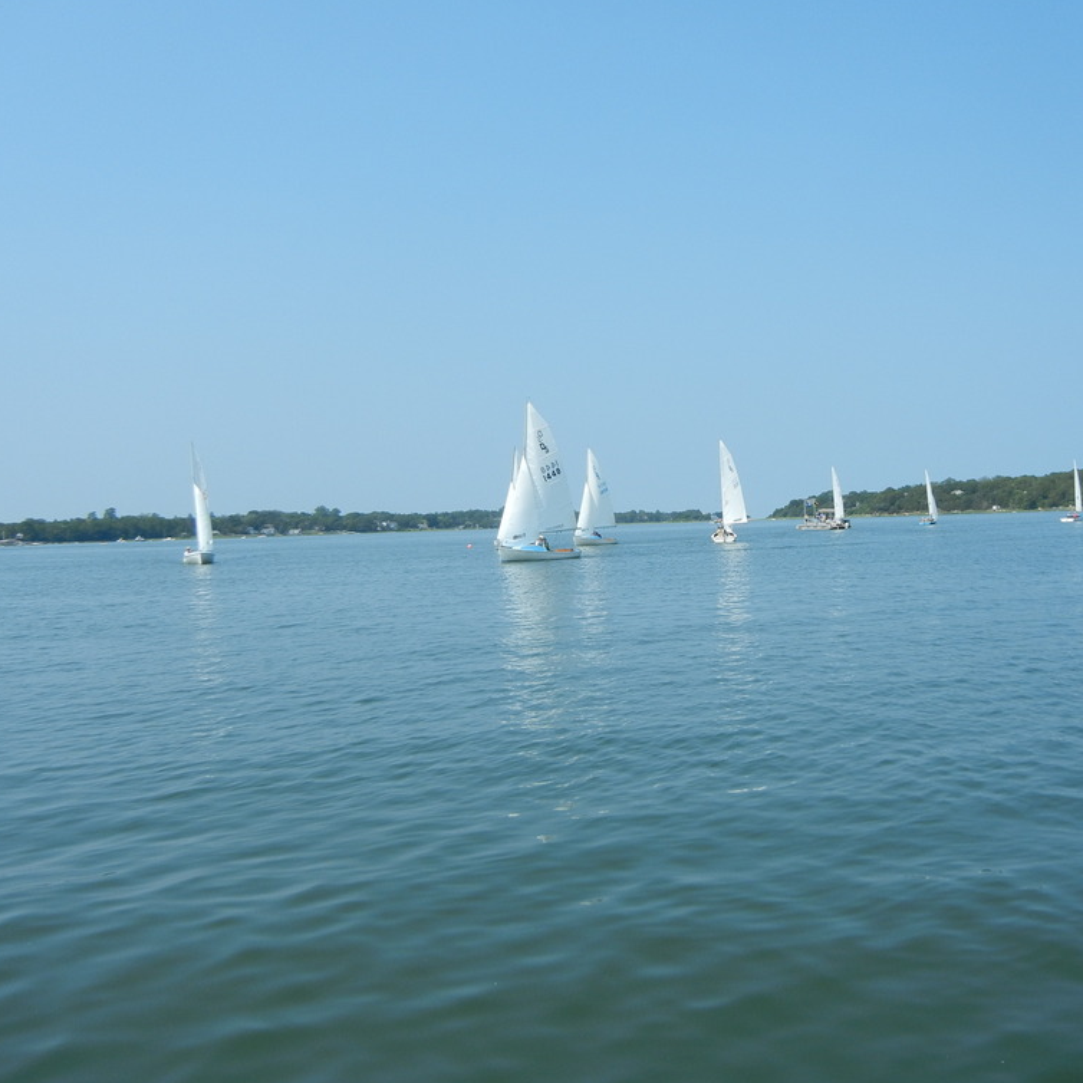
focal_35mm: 36
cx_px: 648
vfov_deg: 46.0
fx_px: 1274
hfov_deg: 45.8
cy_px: 546
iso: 160
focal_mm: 5.4
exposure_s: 1/420
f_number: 7
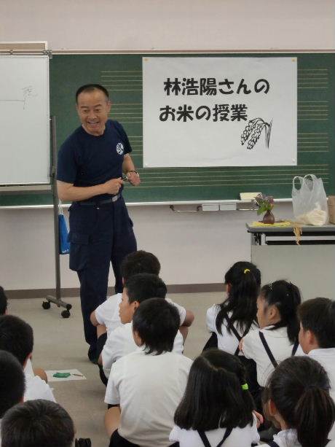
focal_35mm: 112
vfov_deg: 17.6
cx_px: 168
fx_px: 1445
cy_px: 224
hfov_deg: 13.2
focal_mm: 19.6
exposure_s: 1/100
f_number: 5.8
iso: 400
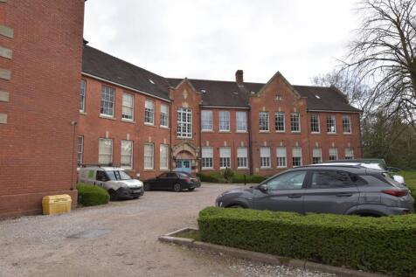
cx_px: 208
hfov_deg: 81.2
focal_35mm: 21
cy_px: 138
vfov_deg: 59.5
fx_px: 243
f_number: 6.7
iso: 200
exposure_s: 1/180
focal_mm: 14
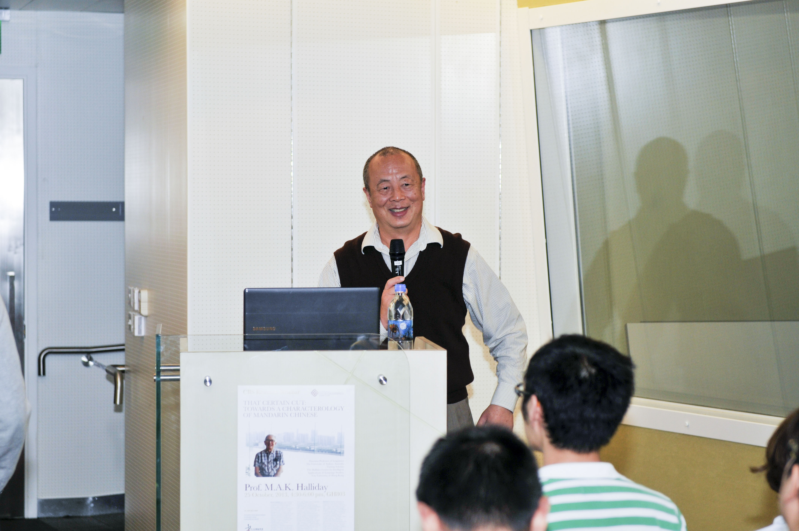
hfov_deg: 19.5
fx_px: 2328
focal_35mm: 105
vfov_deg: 13.0
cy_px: 266
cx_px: 400
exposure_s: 1/125
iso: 250
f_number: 2.8
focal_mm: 70
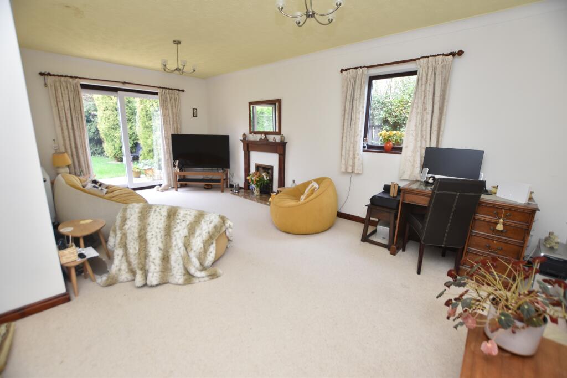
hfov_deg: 100.4
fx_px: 236
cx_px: 284
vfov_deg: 77.3
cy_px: 189
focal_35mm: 15
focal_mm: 10
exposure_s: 1/15
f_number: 3.5
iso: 200
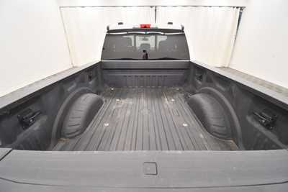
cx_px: 144
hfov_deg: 100.4
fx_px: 120
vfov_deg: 77.4
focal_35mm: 15
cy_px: 96
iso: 800
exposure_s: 1/125
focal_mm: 10
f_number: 4.5
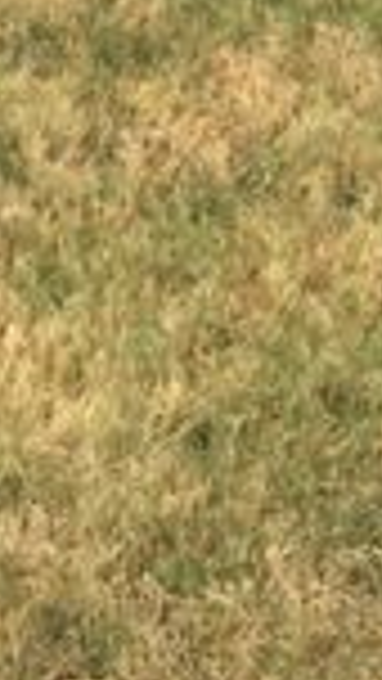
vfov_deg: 12.3
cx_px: 40
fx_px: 2682
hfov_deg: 8.1
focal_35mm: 149
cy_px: -781
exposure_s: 1/1116
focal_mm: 3.3
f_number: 2.4
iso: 25
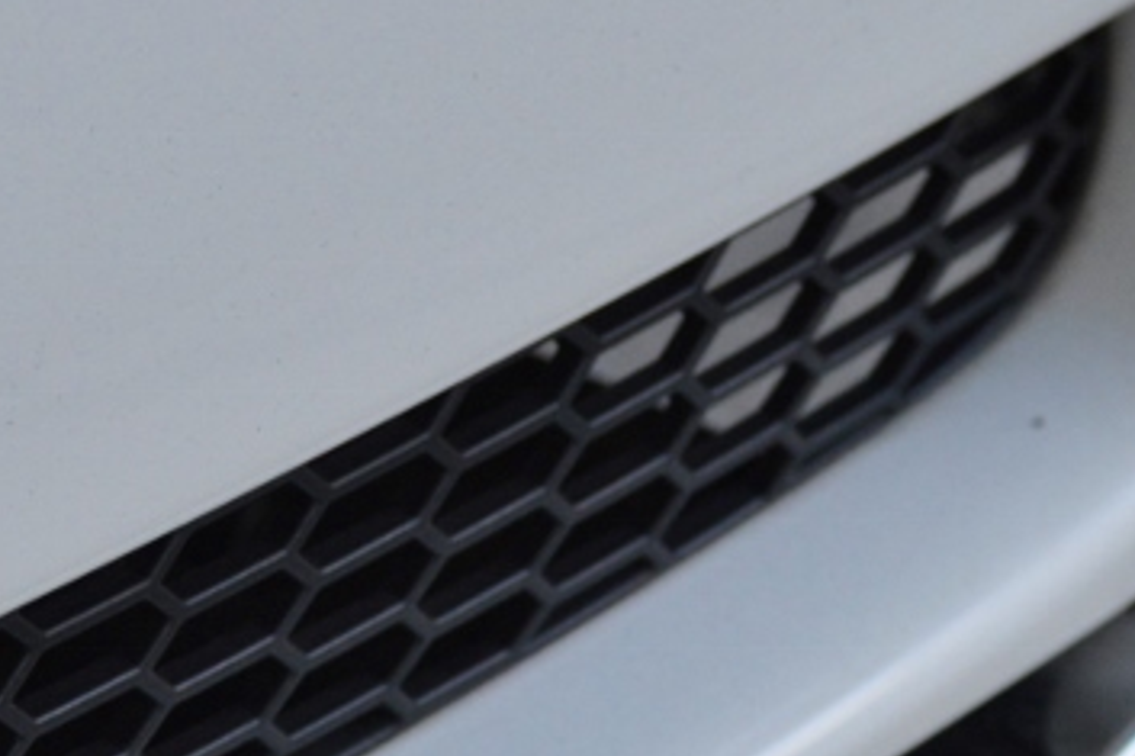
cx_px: 791
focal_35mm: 446
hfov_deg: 4.6
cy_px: 896
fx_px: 14054
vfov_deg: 3.1
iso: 500
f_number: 4.2
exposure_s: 1/125
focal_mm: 82
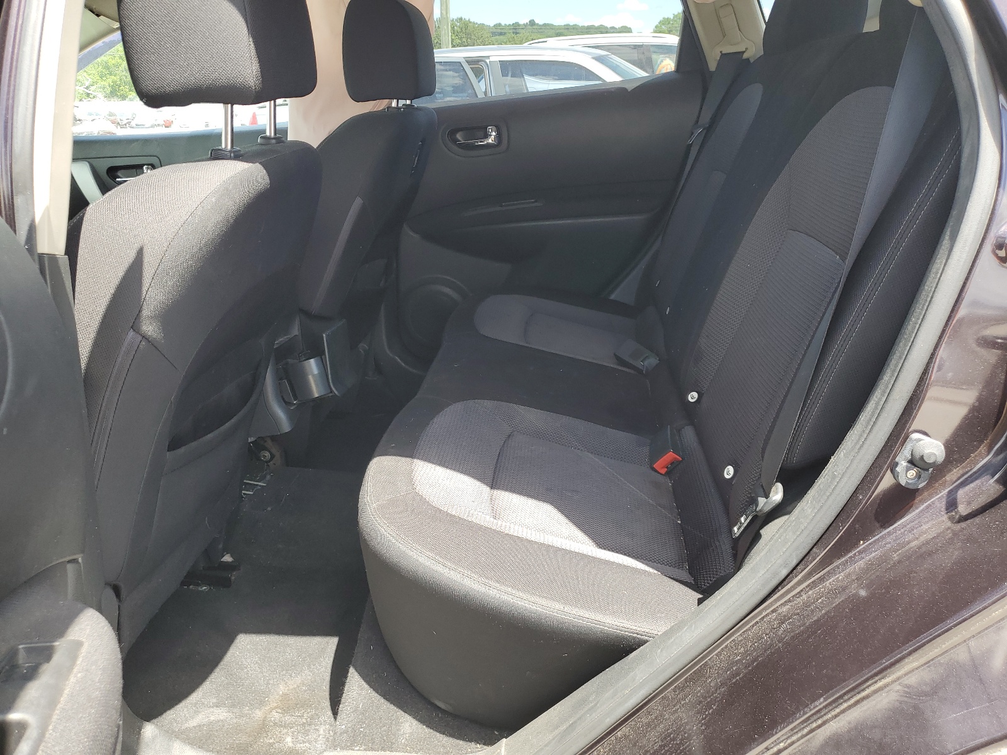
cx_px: 504
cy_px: 378
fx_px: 756
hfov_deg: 67.3
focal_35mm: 26
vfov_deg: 53.1
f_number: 1.5
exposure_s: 1/286
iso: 50
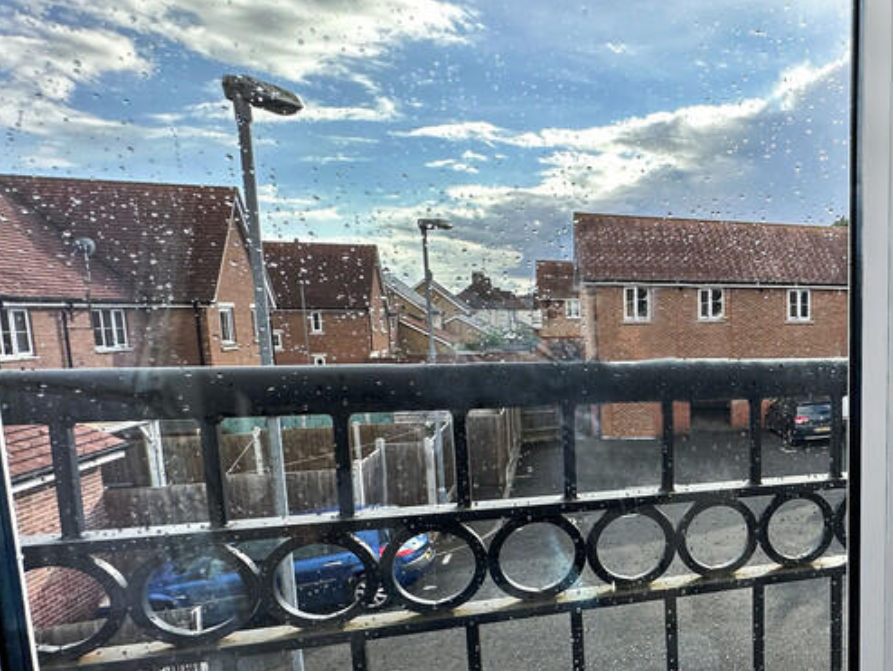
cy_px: 414
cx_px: 857
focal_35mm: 29
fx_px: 748
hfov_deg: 51.6
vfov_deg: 47.9
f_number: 2.2
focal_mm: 2.22
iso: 40
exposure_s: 1/383
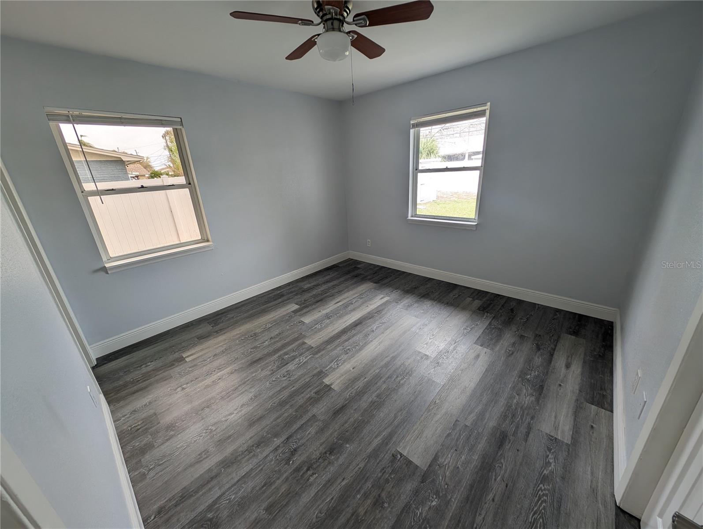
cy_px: 264
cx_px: 352
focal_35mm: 12
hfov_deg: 110.5
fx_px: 244
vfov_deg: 94.6
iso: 41
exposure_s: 1/155
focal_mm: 2.23
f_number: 1.95
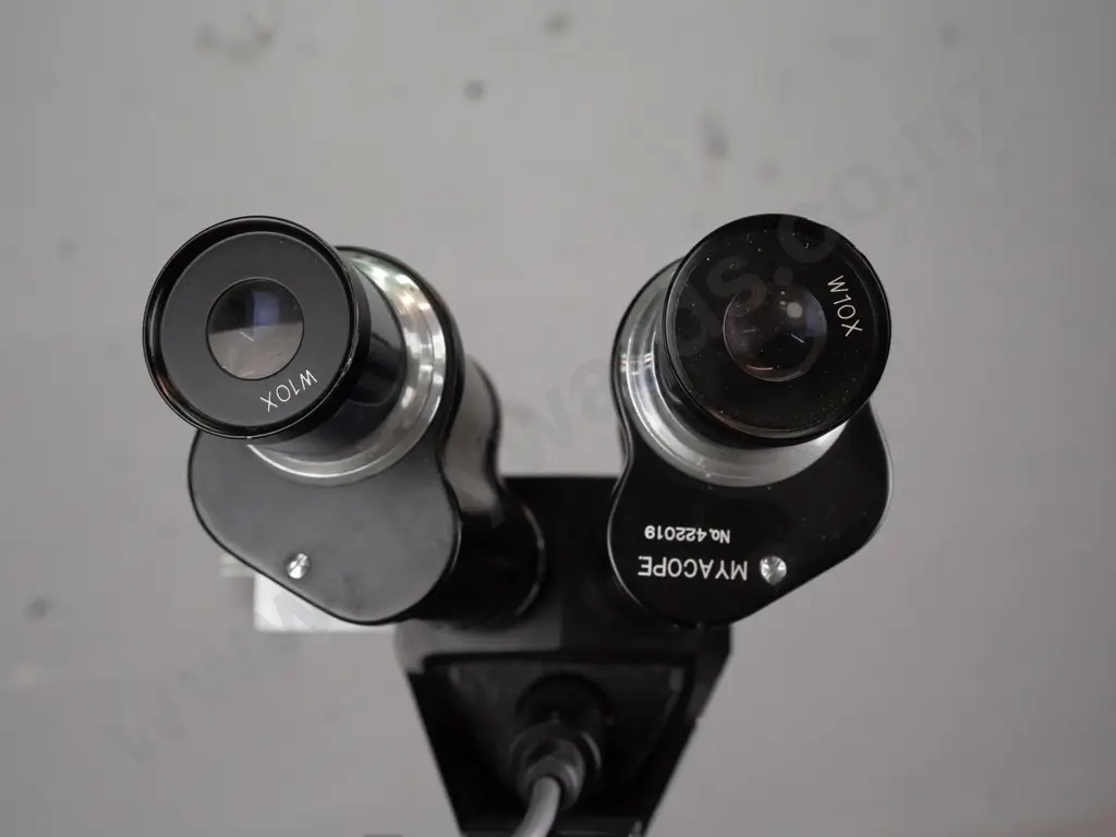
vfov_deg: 26.1
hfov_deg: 34.3
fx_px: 1805
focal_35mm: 56
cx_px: 558
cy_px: 418
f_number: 5.6
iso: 3200
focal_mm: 28
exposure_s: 1/500
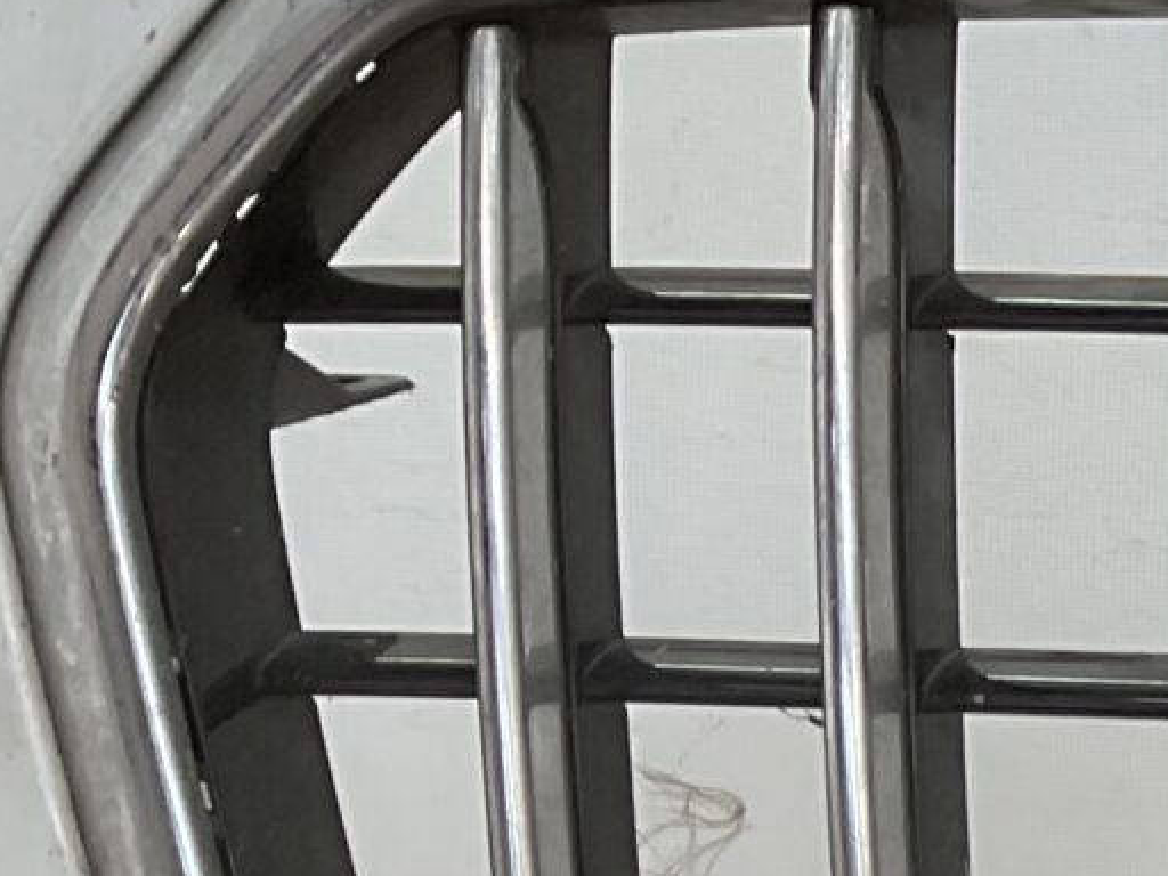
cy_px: 1702
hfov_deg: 11.5
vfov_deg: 9.6
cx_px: 2728
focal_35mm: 145
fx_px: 4893
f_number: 1.8
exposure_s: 1/120
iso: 16
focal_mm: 3
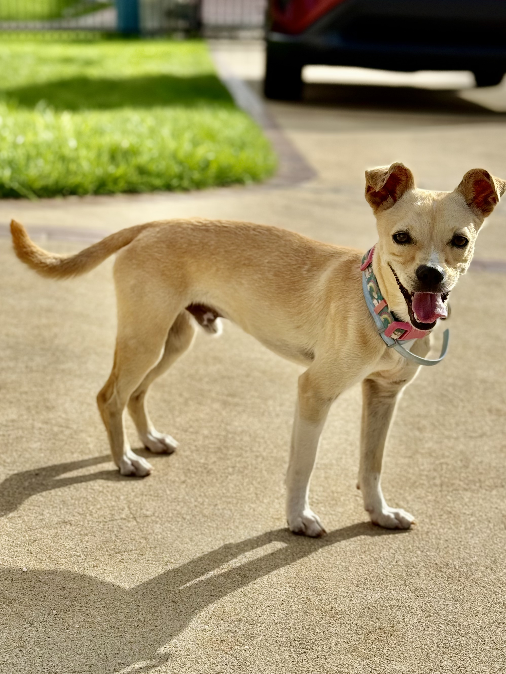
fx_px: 935
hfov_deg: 30.3
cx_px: 253
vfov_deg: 39.7
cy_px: 337
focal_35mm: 48
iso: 80
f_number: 1.78
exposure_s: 1/6536
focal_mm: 6.76
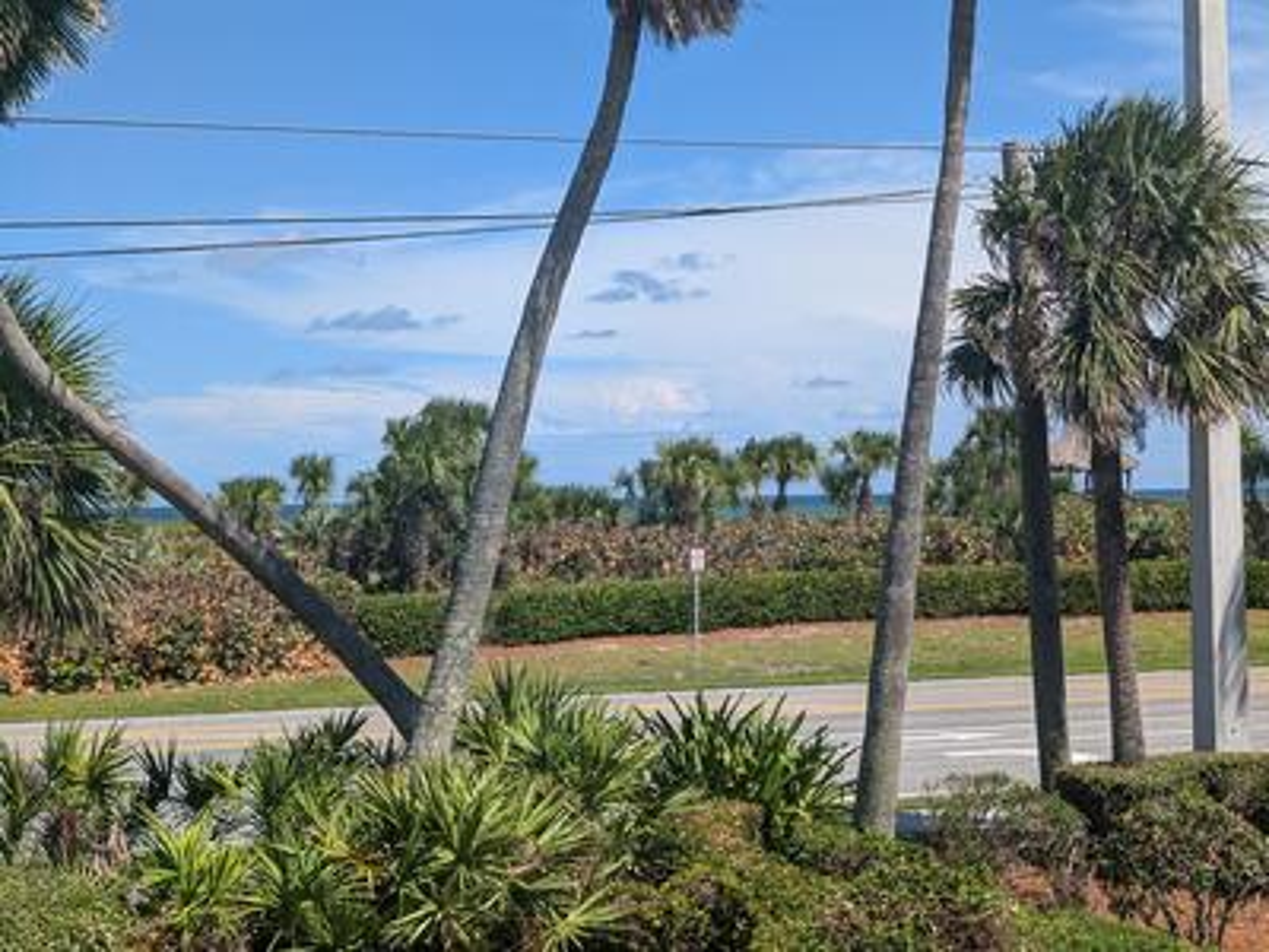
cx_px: 634
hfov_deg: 38.9
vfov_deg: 29.7
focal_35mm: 49
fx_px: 1796
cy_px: 476
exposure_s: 1/1166
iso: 23
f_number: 1.68
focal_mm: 6.9
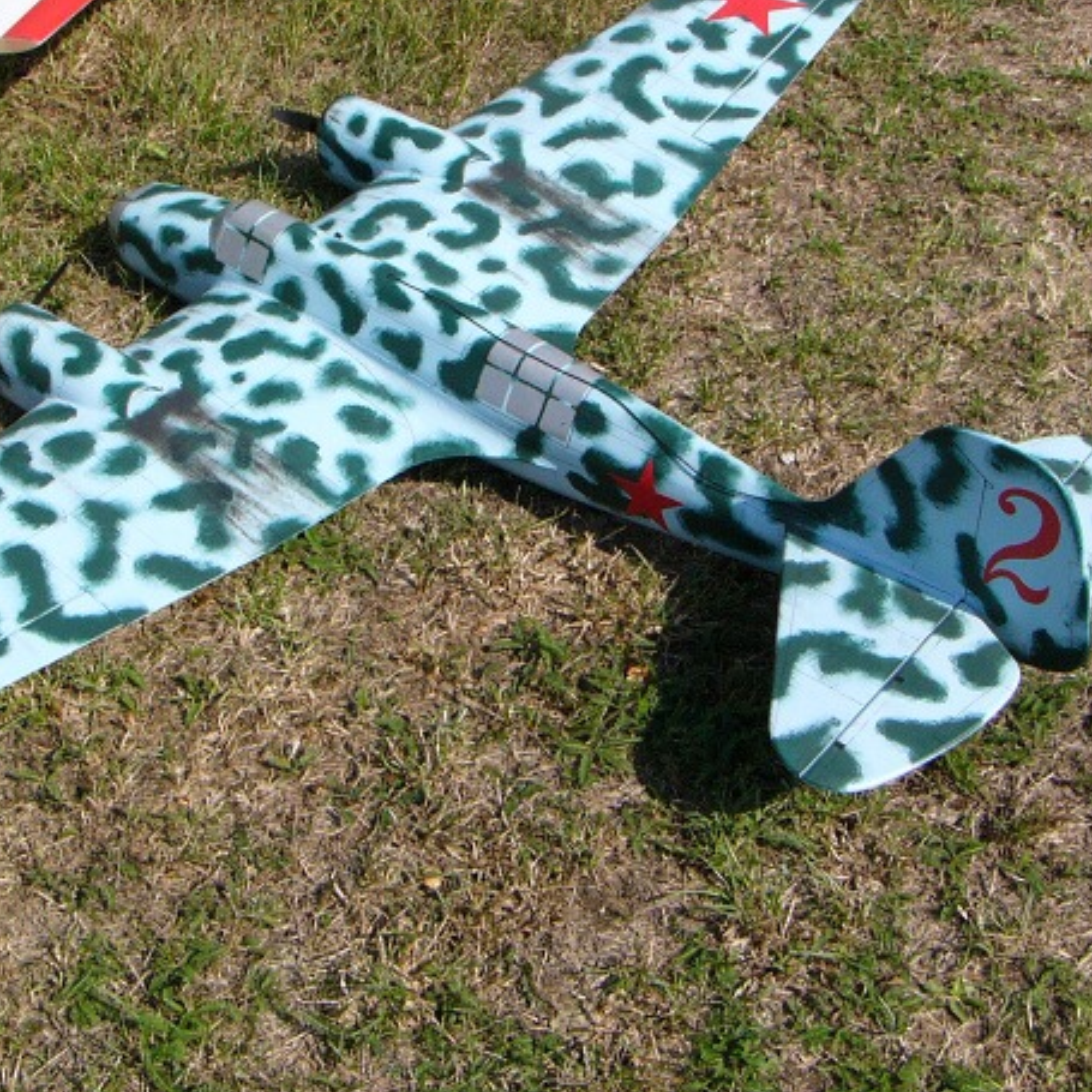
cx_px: 384
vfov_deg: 30.5
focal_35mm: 56
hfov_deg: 30.4
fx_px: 1999
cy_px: 420
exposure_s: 1/800
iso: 100
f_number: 5.6
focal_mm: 6
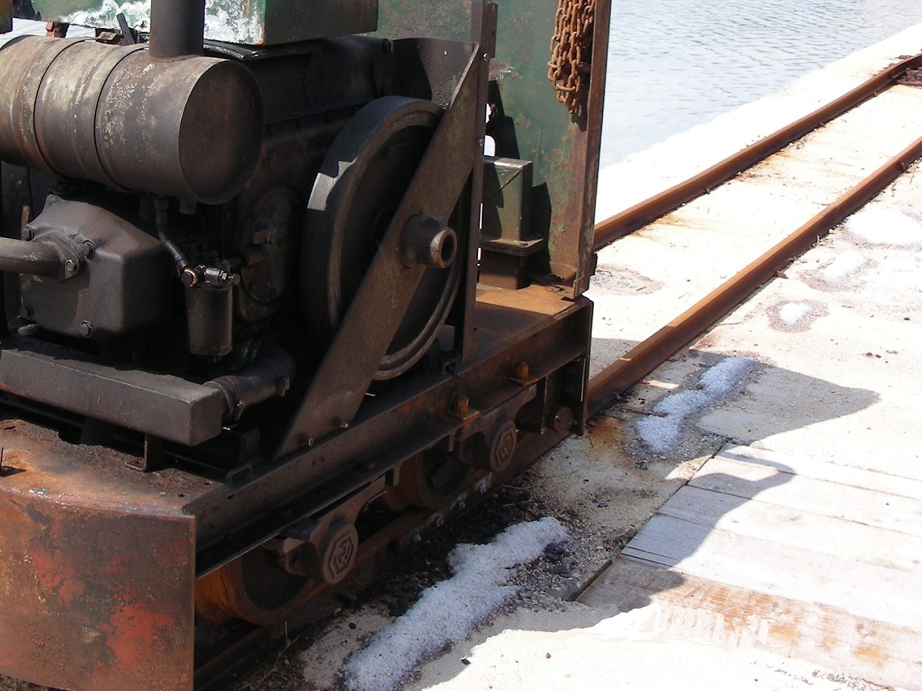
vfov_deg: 25.9
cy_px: 219
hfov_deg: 33.8
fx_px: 1491
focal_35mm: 56
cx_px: 250
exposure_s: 1/254
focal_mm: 6.3
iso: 50
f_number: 4
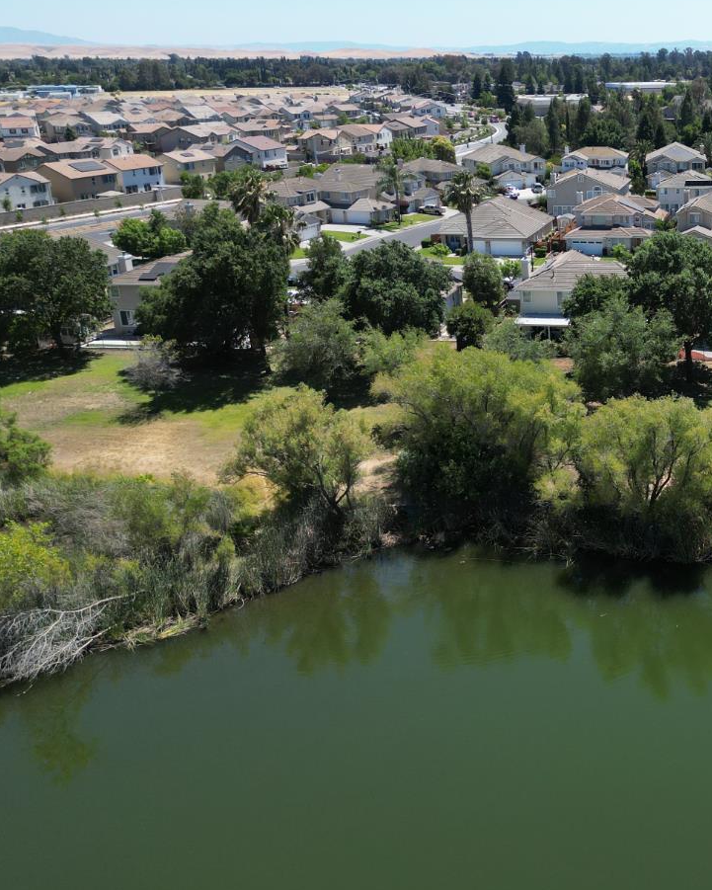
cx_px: 690
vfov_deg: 46.7
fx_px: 1027
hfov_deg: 35.1
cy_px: 383
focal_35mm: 39
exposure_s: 1/2500
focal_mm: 6.72
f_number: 1.7
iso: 120
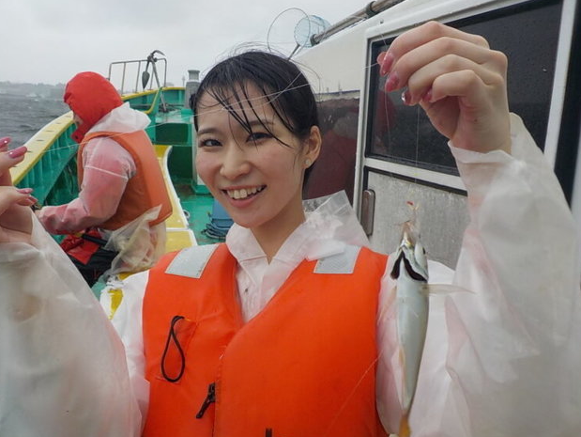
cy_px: 222
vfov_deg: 45.5
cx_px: 294
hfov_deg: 58.3
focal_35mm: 31
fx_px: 521
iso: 125
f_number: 3.3
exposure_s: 1/160
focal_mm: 4.1
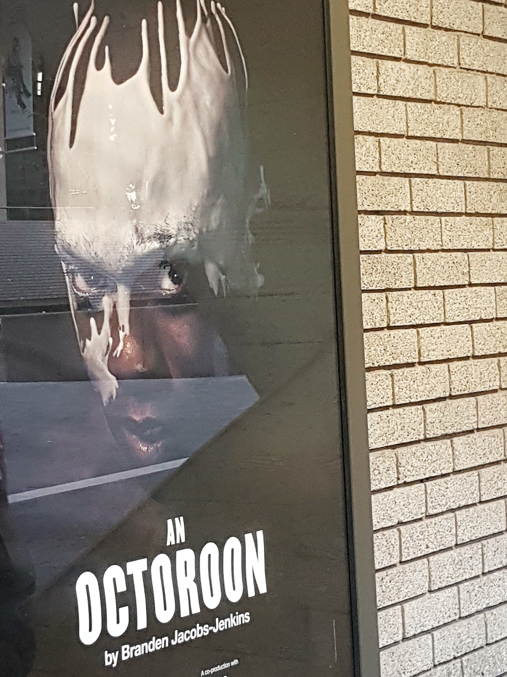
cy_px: 340
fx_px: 977
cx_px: 85
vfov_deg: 38.2
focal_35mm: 50
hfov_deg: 28.3
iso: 200
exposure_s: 1/25
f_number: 1.7
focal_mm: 4.2
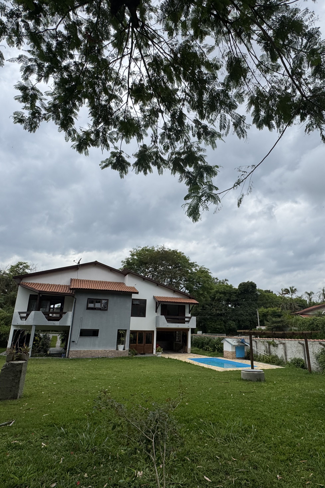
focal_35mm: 20
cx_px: 181
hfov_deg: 61.8
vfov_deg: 84.0
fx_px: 271
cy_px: 244
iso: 50
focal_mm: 2.22
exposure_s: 1/2494
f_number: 2.2
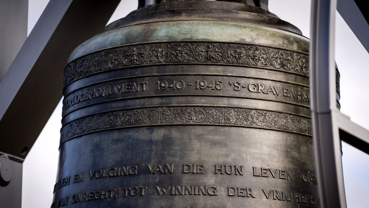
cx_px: 184
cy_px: 116
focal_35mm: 160
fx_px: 1566
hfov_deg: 13.4
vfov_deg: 7.6
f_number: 2.8
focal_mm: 152
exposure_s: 1/3200
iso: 250
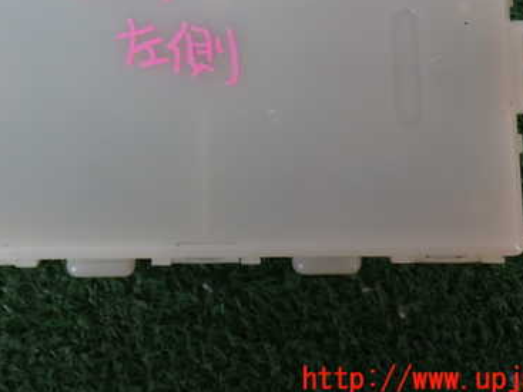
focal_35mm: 67
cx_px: 197
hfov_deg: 28.9
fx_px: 1012
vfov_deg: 21.6
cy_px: 77
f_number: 2.8
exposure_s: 1/40
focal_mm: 7.31
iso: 200
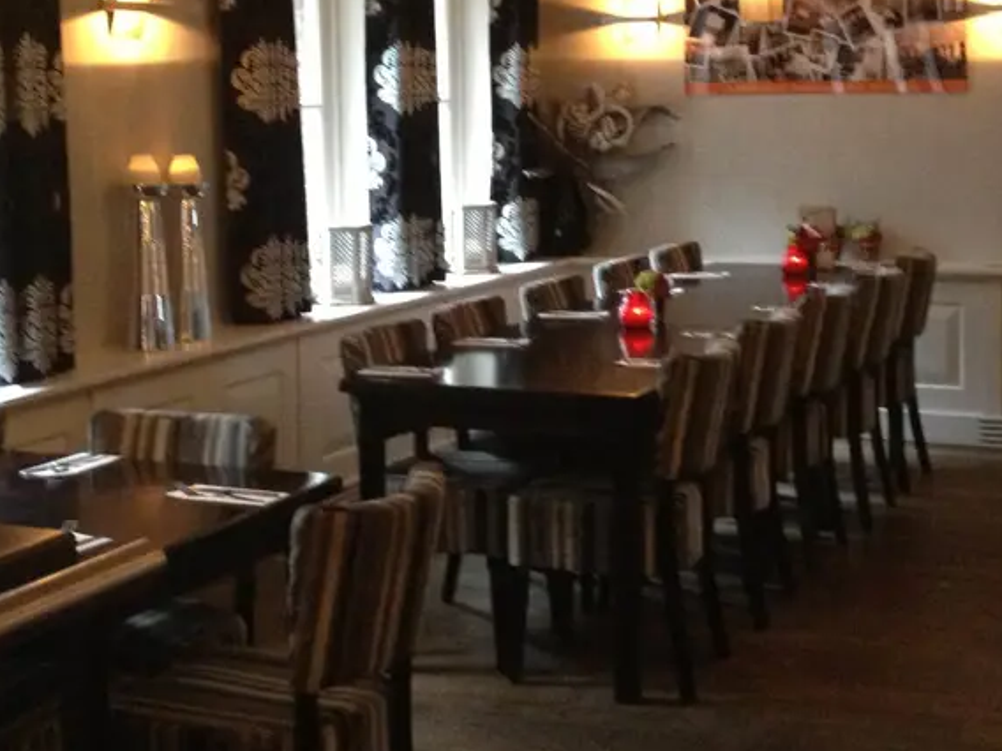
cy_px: 206
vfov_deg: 19.8
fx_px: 2142
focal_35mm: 74
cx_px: 520
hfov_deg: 26.3
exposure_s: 1/17
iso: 400
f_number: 2.4
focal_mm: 4.28
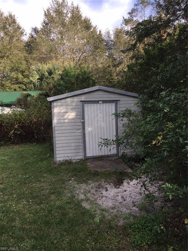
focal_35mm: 29
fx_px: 210
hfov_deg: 48.2
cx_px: 94
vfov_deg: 61.7
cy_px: 126
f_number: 2.2
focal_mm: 4.15
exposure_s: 1/732
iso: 32
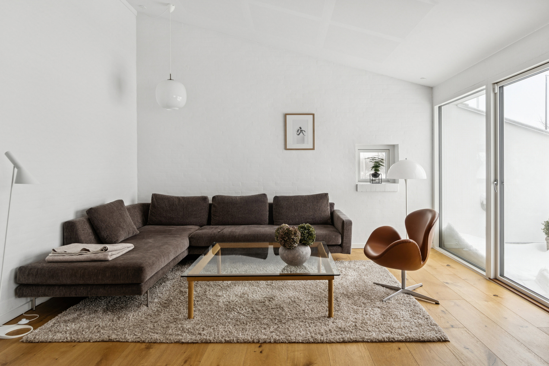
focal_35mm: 21
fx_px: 320
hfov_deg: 81.2
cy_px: 183
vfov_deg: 59.5
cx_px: 274
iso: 200
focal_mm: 14
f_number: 8
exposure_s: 1/6
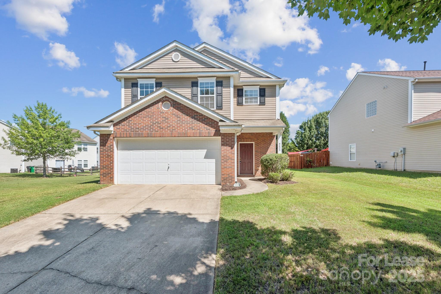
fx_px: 196
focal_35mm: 16
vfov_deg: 73.7
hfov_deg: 96.7
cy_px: 147
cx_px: 220
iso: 200
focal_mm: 16
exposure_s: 1/800
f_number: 9
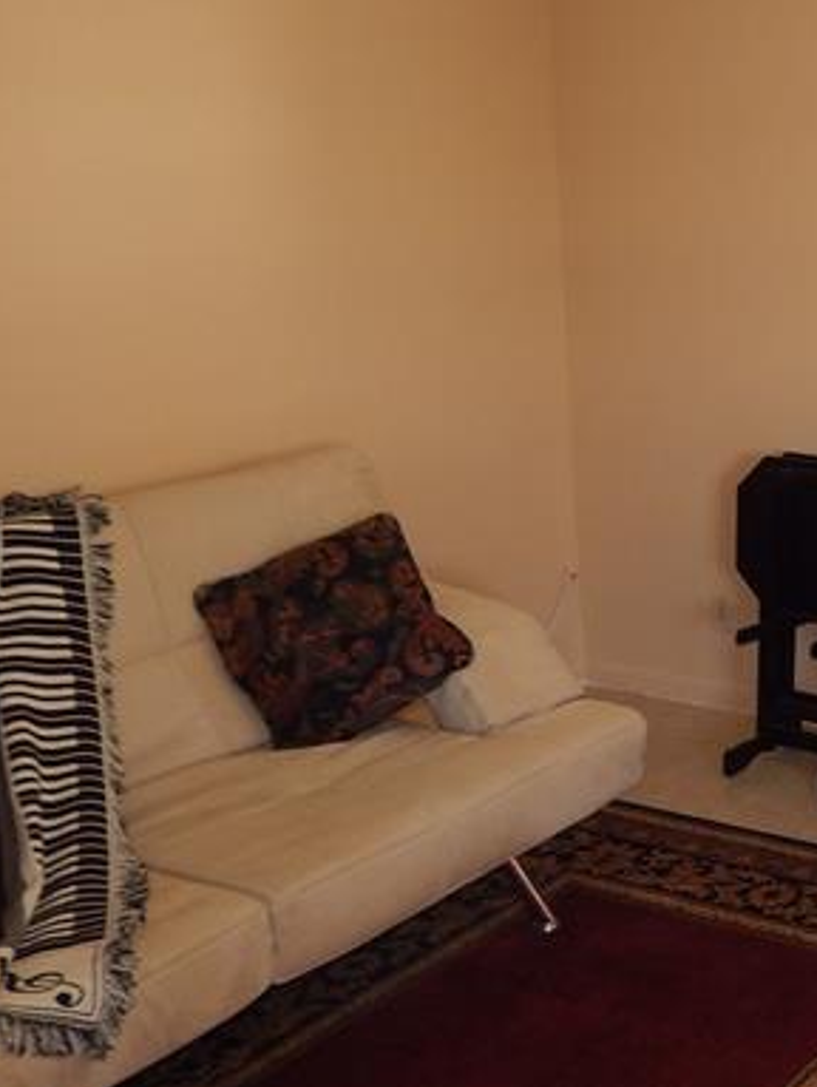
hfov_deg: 27.0
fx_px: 1508
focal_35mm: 48
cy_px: 437
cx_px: 965
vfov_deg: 39.5
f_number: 3
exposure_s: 1/30
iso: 140
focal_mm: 4
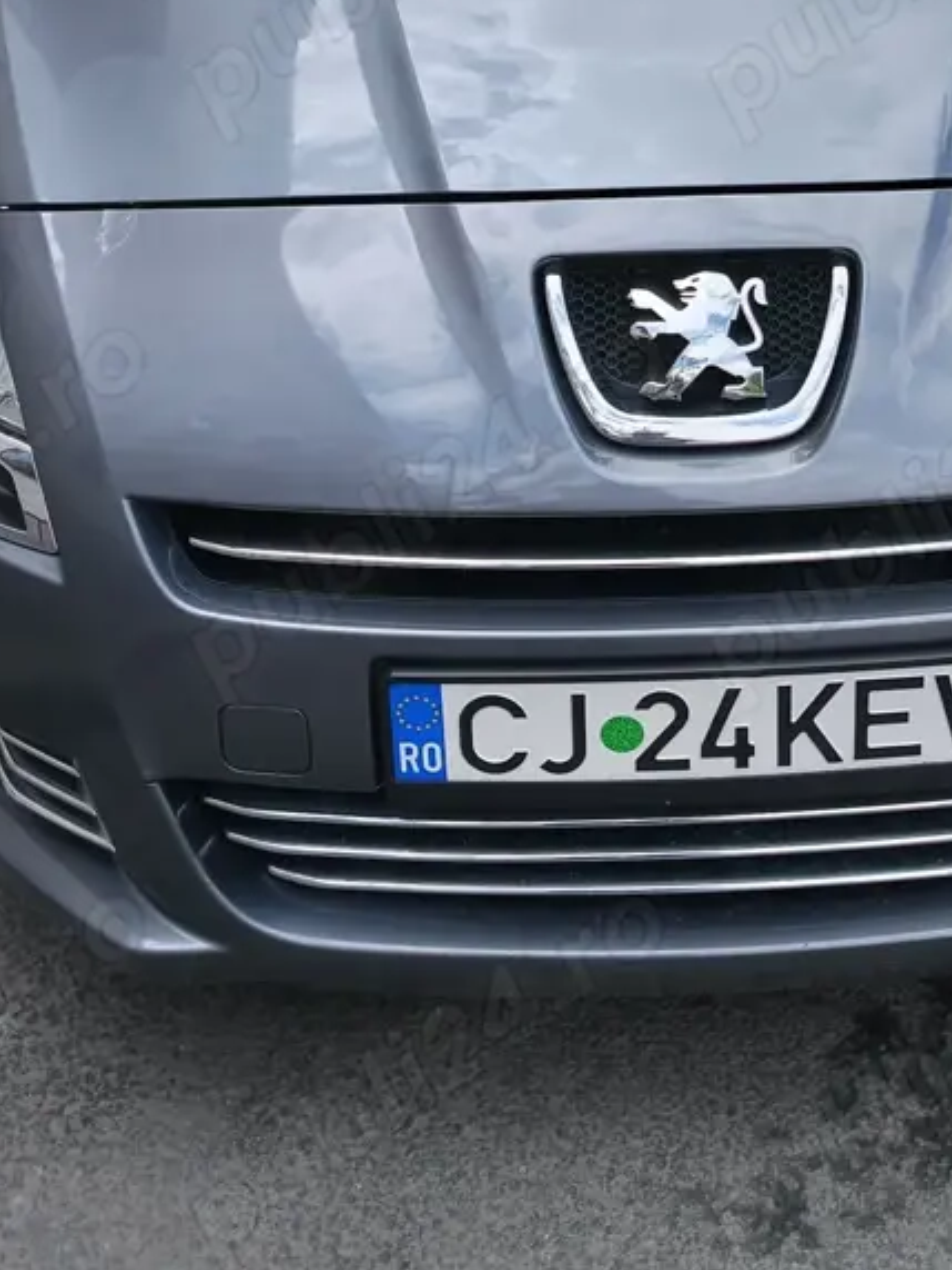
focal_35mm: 56
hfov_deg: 25.9
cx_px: 683
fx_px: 2053
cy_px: 60
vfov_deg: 32.2
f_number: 1.75
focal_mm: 5.25
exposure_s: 1/387
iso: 100
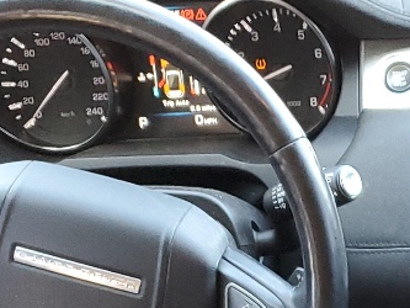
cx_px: 566
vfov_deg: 10.5
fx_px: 1481
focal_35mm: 125
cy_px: 690
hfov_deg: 14.9
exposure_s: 1/60.2
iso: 103
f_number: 1.5
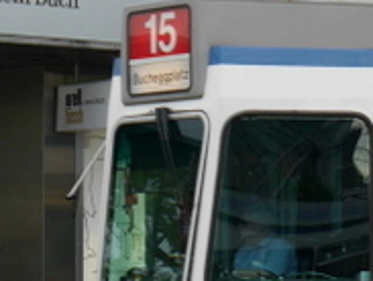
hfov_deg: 8.3
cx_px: 720
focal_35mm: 228
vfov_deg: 6.5
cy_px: 215
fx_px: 2462
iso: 160
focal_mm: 19
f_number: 5
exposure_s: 1/160
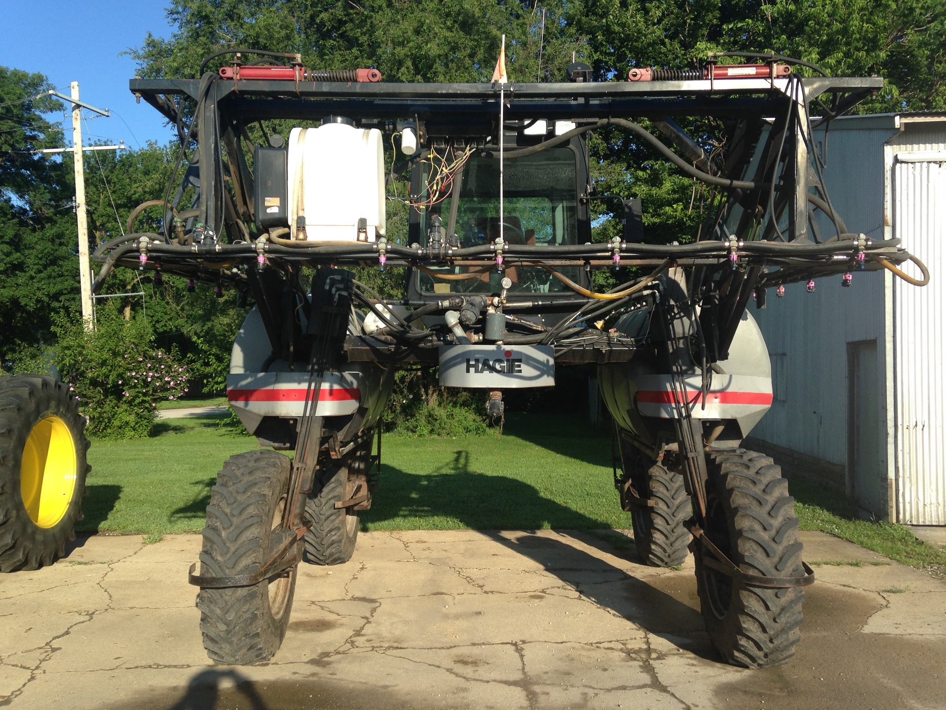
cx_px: 473
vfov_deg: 42.9
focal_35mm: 33
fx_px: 902
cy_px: 355
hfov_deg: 55.4
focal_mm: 4.12
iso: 50
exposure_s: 1/821
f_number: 2.4
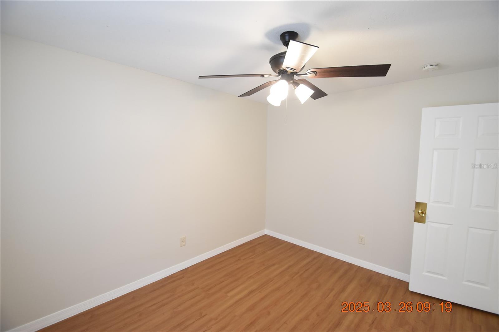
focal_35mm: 15
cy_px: 166
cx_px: 250
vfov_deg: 77.3
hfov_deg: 100.4
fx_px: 208
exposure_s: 1/60
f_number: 3.5
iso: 1100
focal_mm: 10
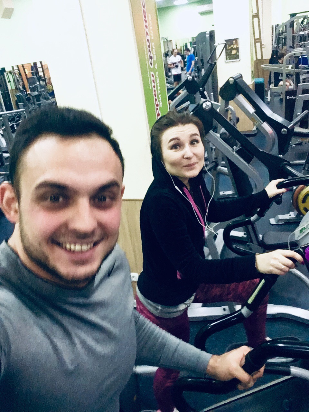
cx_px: 154
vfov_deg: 58.4
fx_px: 369
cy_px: 206
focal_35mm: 31
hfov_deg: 45.4
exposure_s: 1/33
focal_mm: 2.15
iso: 500
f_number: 2.4
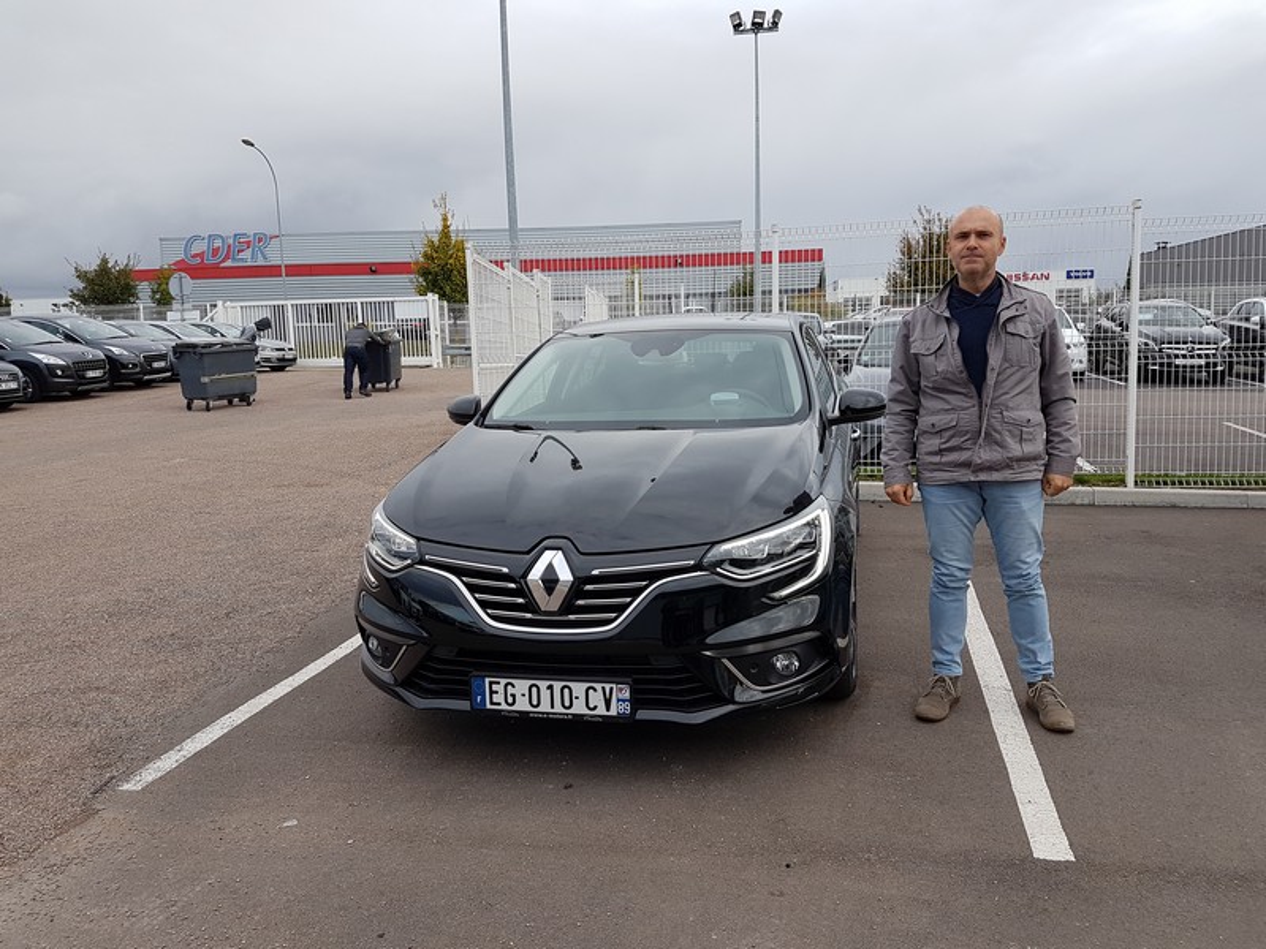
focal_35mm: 26
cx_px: 633
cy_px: 474
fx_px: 951
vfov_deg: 53.1
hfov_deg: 67.3
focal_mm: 4.2
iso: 40
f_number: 1.7
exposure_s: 1/438
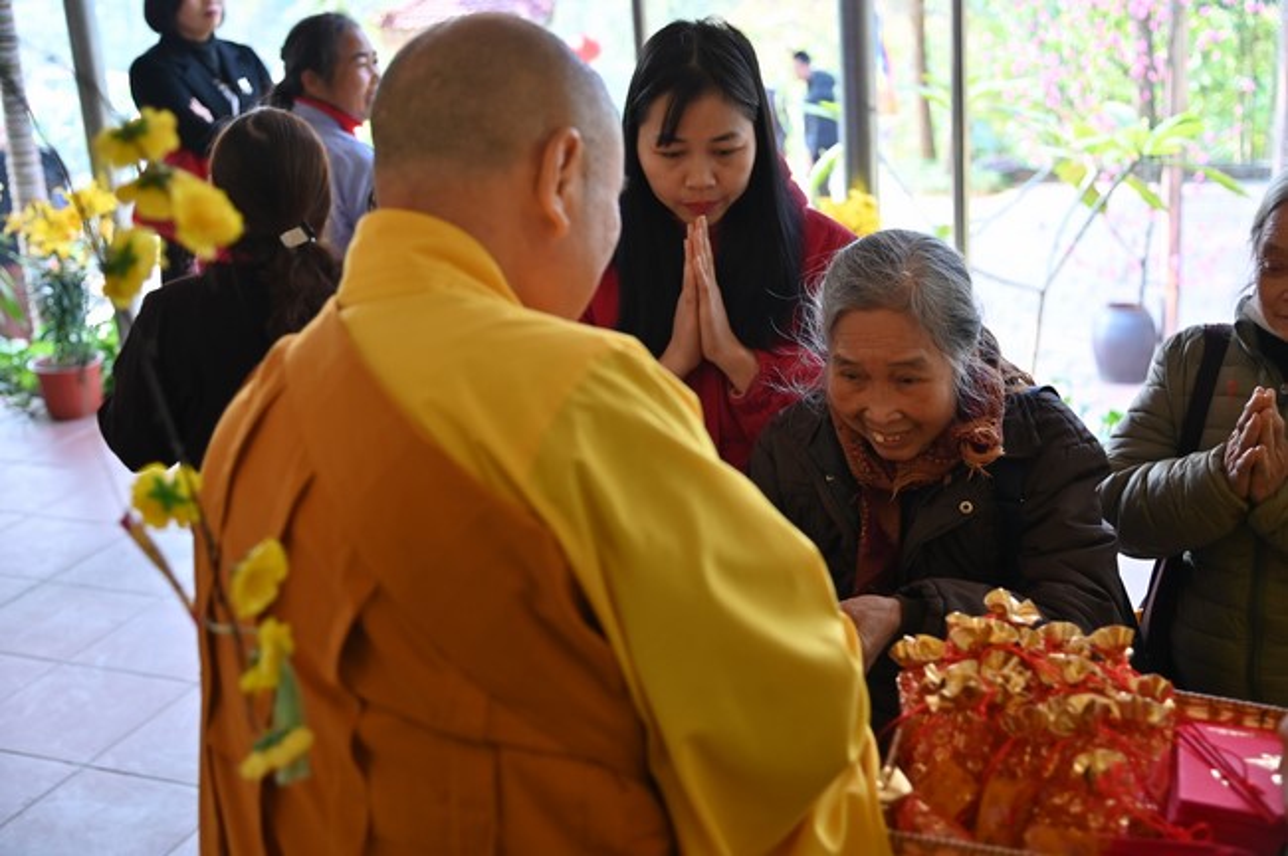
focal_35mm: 50
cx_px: 644
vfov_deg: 26.9
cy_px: 428
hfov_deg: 39.6
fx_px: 1787
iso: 400
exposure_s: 1/160
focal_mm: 50
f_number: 4
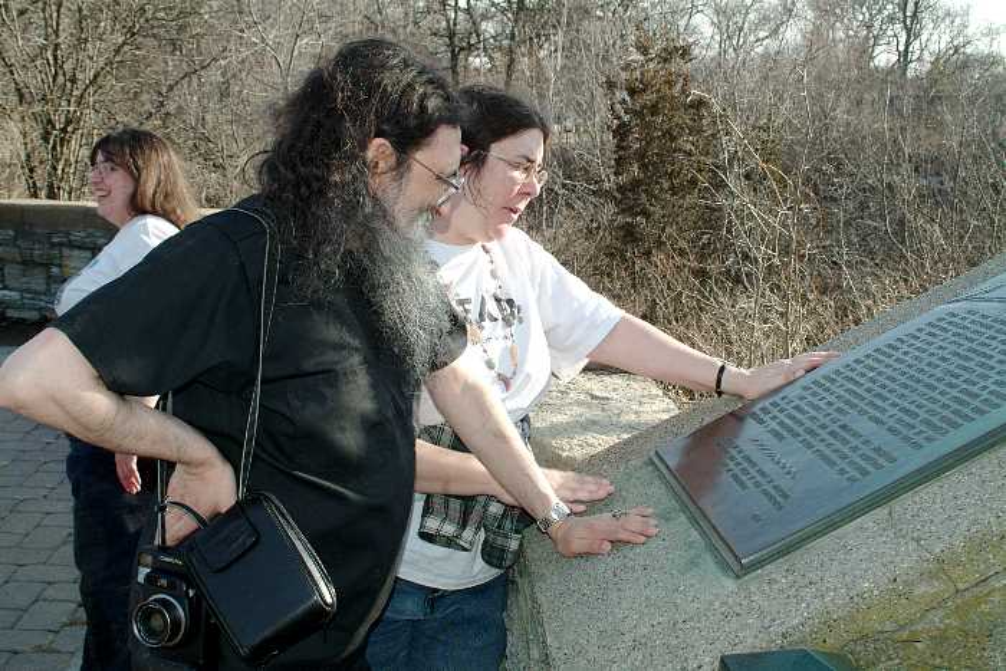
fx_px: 1174
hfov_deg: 46.4
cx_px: 503
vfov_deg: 31.9
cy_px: 336
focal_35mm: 42
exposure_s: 1/125
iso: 200
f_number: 9.5
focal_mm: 28
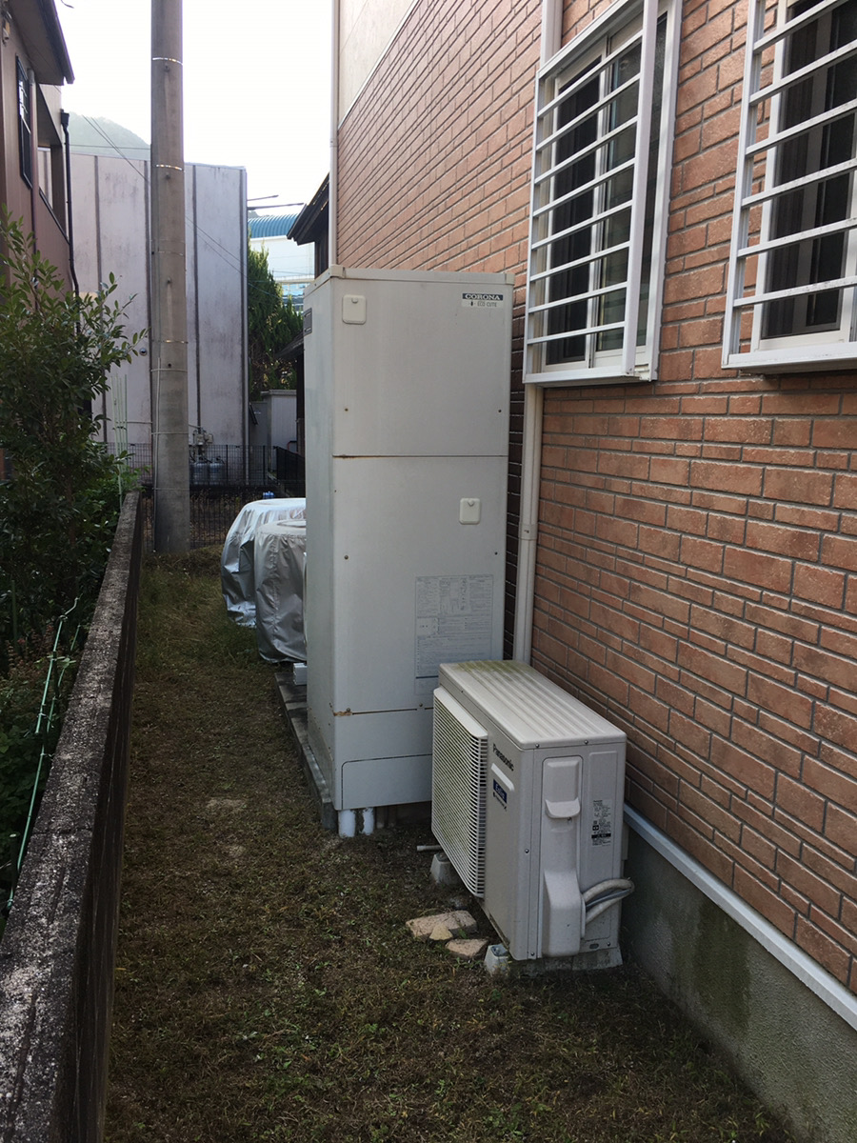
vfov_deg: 61.7
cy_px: 572
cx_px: 428
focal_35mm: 29
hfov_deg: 48.2
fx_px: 957
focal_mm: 4.15
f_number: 2.2
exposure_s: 1/167
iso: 25
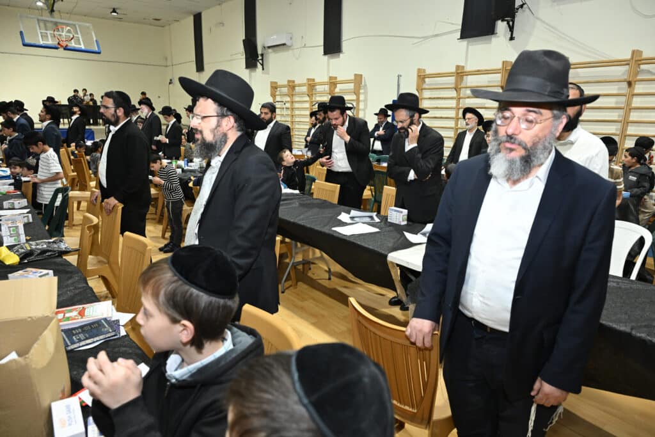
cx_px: 328
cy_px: 218
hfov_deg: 73.7
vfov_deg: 53.1
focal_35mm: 24
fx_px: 437
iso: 1600
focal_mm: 24
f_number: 5
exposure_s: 1/125
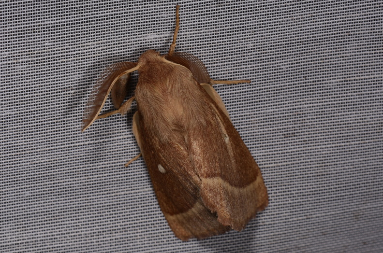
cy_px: 126
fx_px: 1353
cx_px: 192
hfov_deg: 16.1
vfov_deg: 10.7
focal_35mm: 128
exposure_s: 1/60
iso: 100
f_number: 22
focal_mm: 85
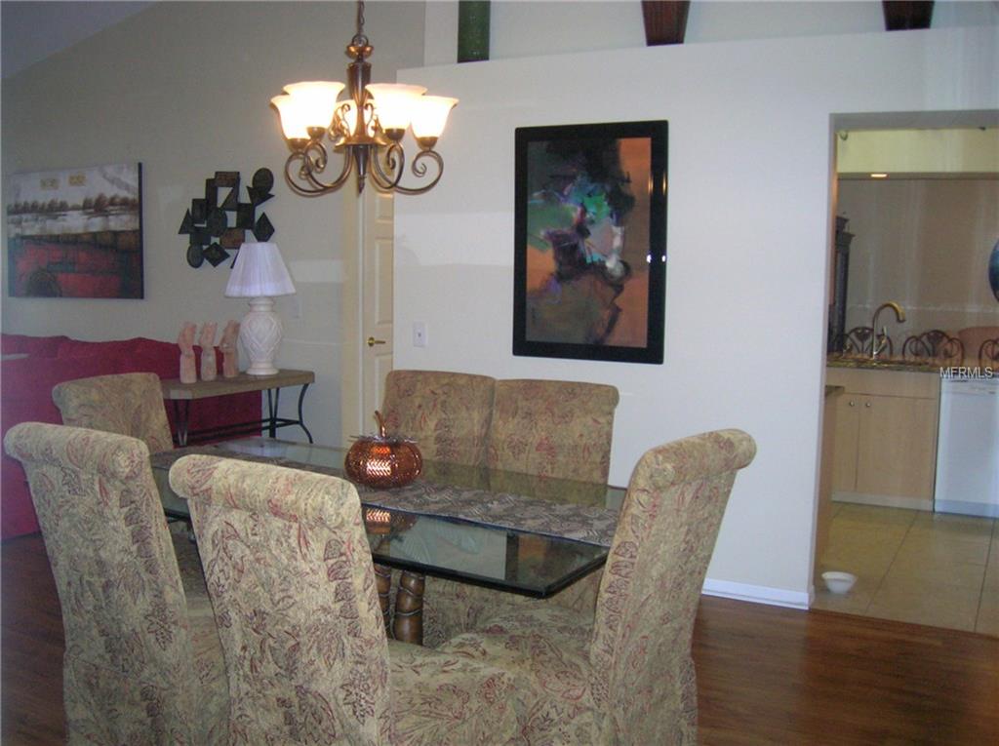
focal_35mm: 34
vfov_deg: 41.7
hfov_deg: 54.0
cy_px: 373
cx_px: 500
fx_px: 980
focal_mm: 5.7
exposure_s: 1/60.1
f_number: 2.9
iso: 198
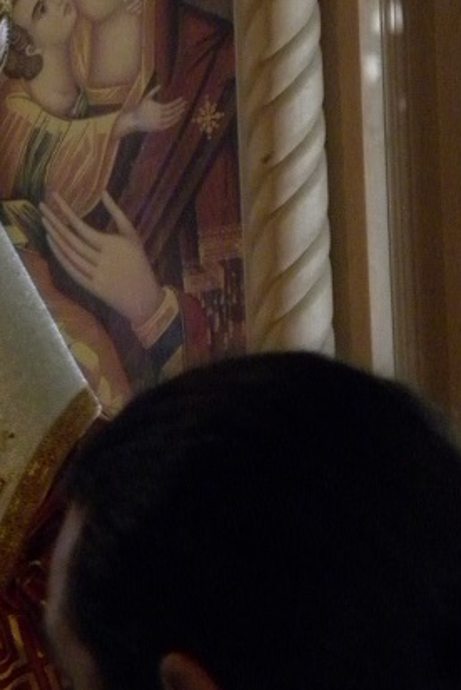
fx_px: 6634
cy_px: 296
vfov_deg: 6.0
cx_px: -125
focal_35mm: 346
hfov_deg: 4.0
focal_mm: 23
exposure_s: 1/27
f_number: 4.5
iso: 400
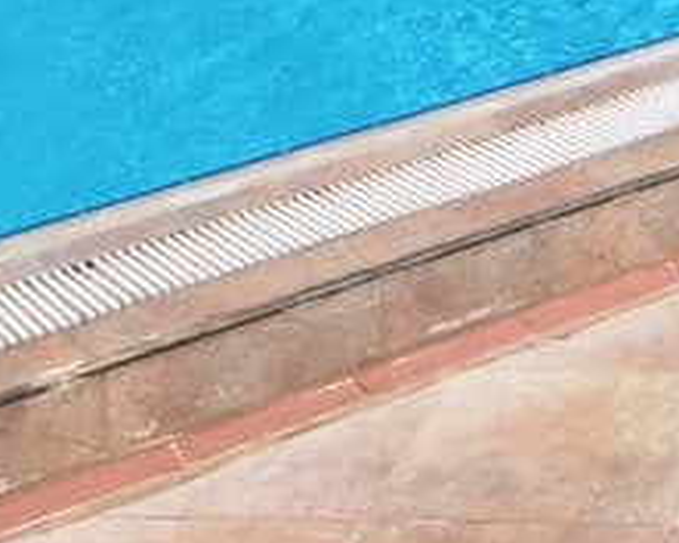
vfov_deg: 10.3
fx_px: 2572
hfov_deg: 13.8
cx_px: 1133
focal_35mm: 128
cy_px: -802
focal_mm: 10
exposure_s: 1/200
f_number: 16
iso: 200
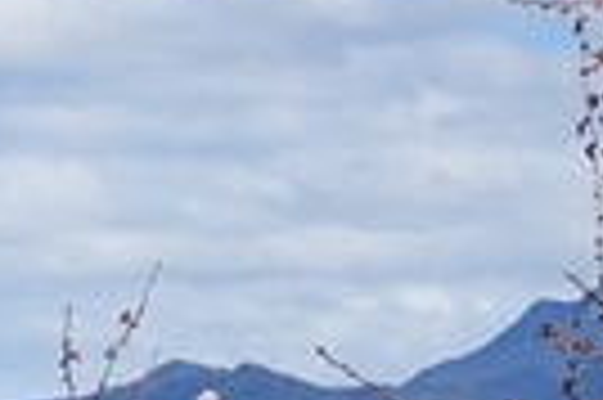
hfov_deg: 6.1
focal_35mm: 299
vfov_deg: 4.3
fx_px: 5002
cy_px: 1396
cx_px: -1494
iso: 1000
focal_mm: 26.6
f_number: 5.6
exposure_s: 1/6400
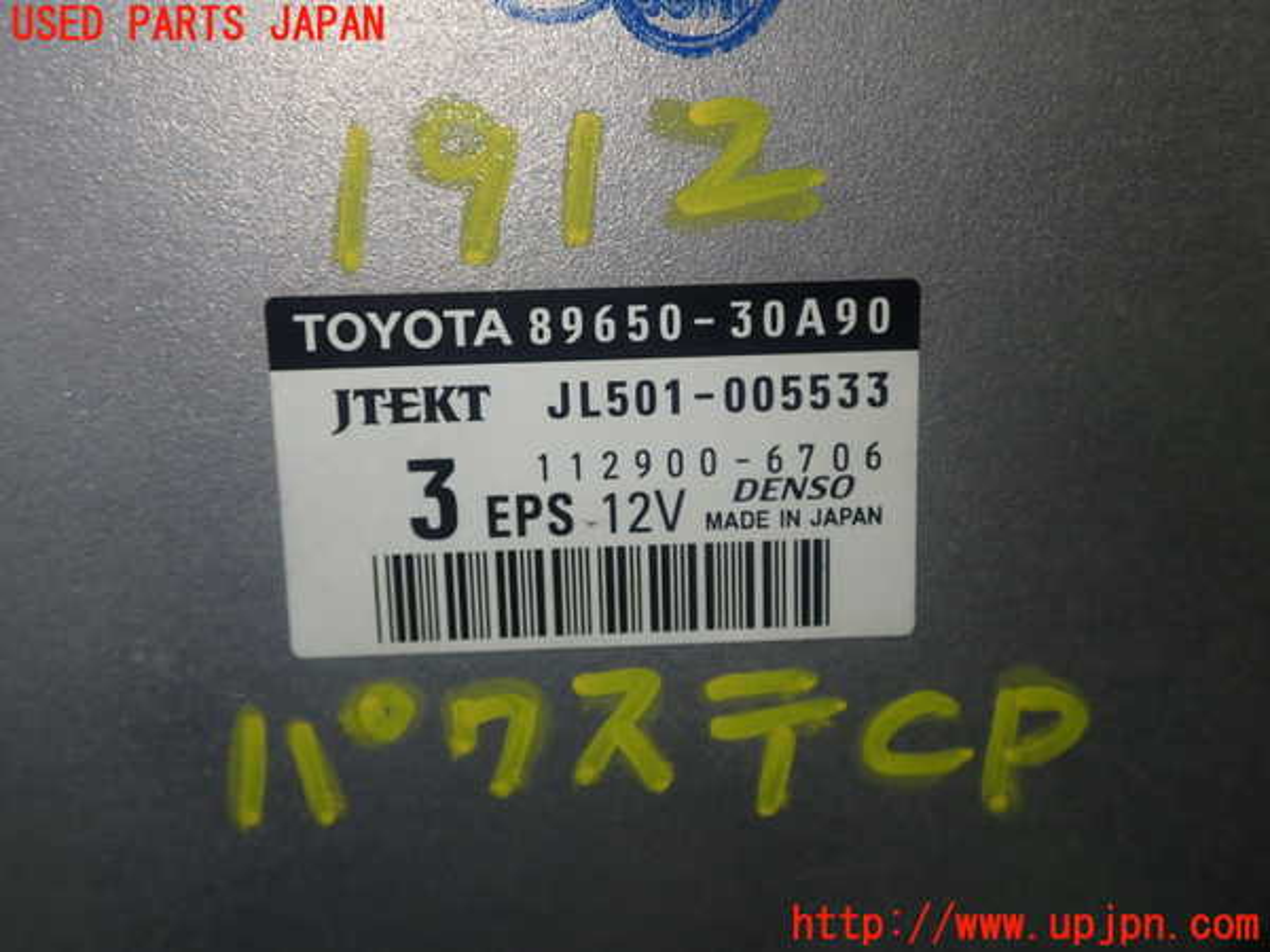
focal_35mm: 41
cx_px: 635
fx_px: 1504
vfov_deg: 35.1
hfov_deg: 45.8
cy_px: 476
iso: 100
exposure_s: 1/80
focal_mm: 7.31
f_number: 2.8
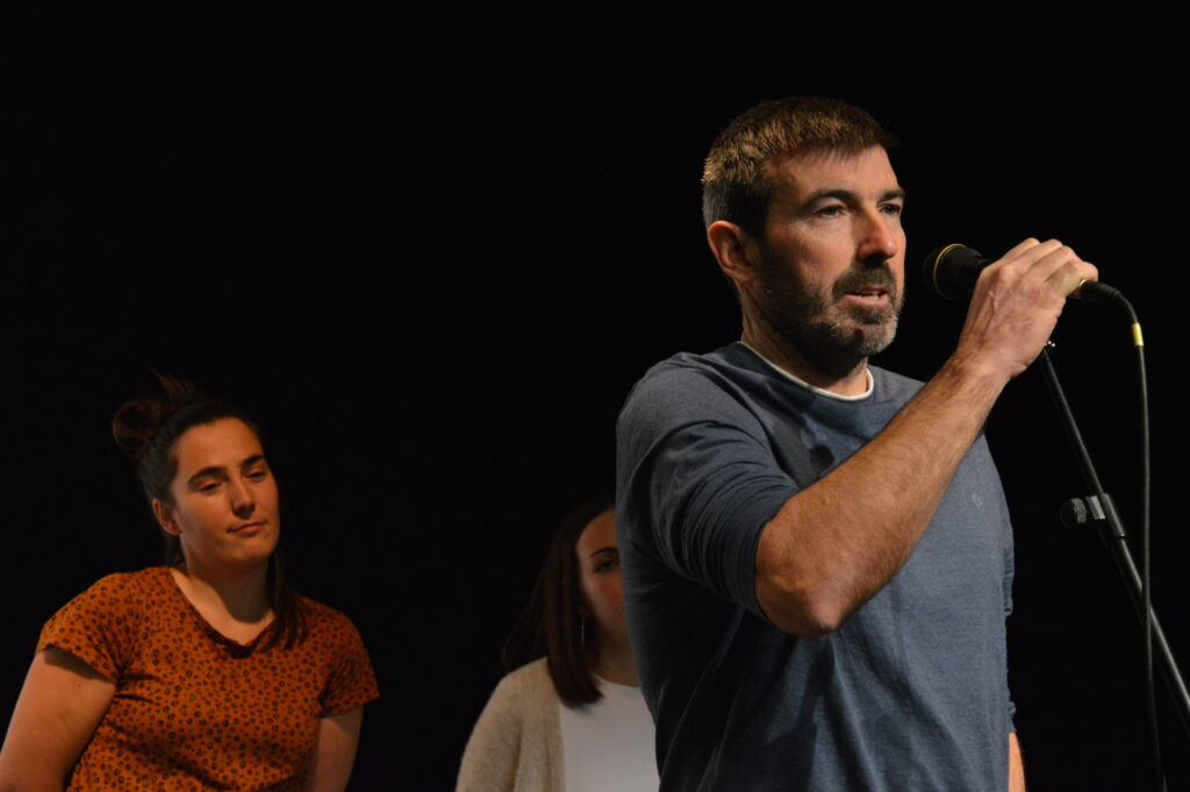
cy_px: 396
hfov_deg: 15.2
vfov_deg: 10.1
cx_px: 595
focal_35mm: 135
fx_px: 4459
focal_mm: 90
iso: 1600
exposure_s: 1/40
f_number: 8
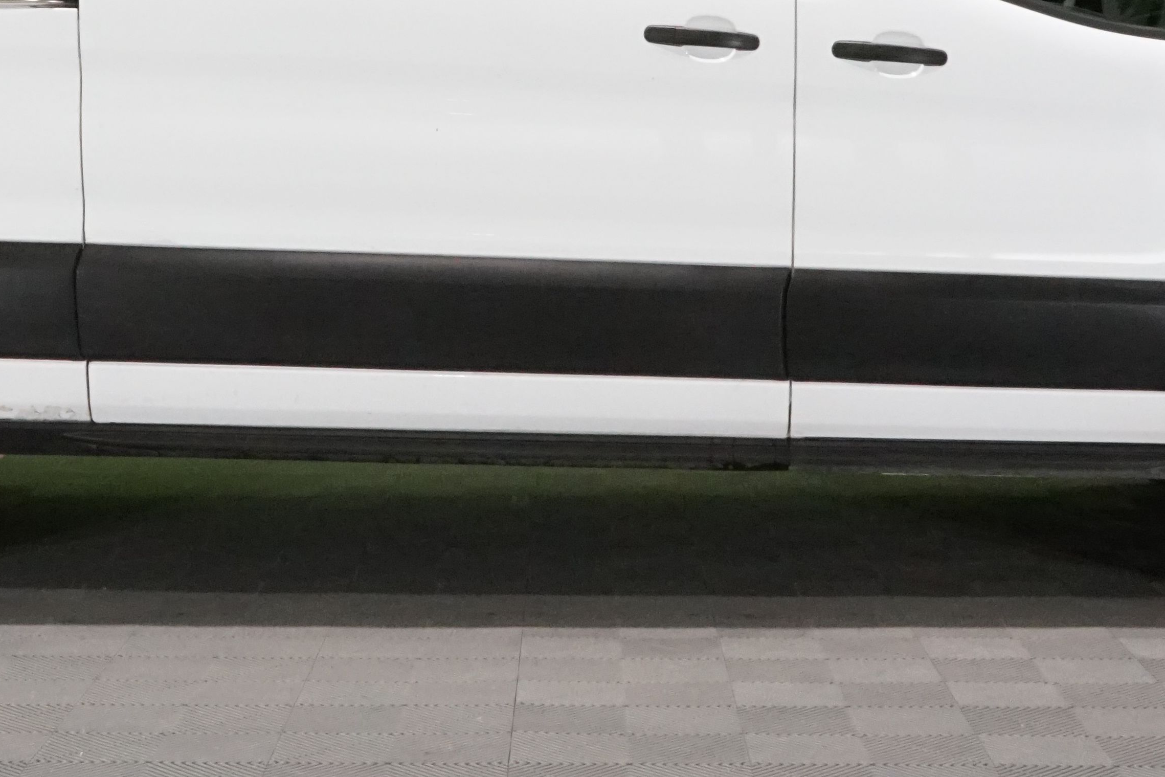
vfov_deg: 17.0
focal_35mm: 79
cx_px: 482
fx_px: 2557
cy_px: 38
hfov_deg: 25.6
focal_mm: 30
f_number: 22
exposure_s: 1/20
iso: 6400
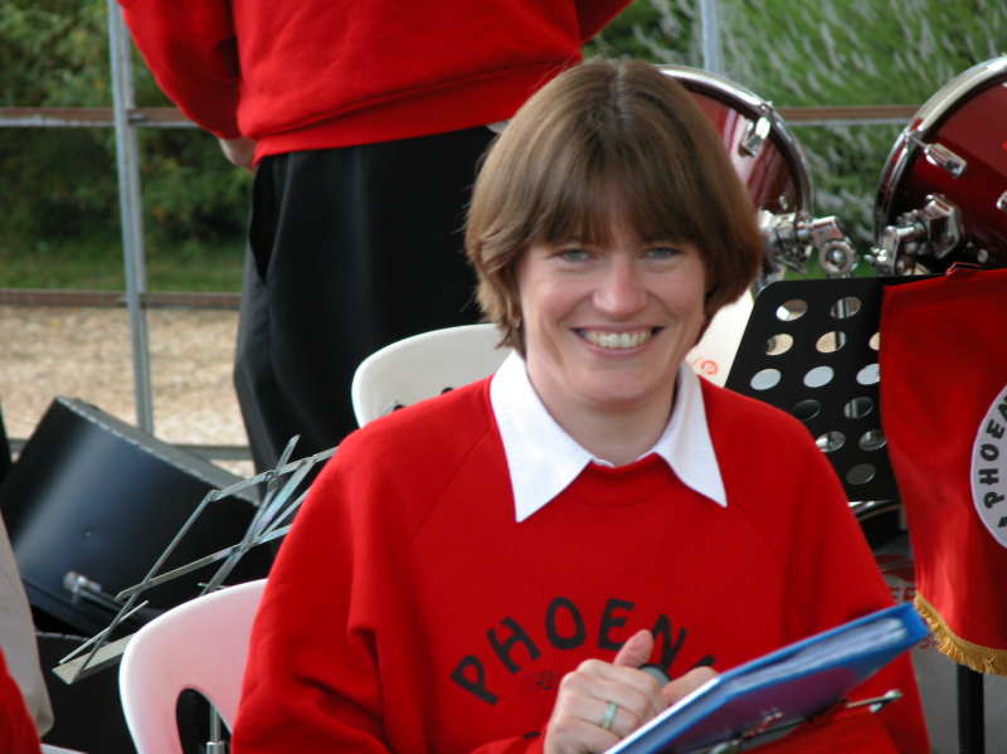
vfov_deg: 5.6
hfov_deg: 7.5
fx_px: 7733
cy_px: 377
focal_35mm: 266
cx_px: 504
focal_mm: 67.7
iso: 100
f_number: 4.2
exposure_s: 1/110
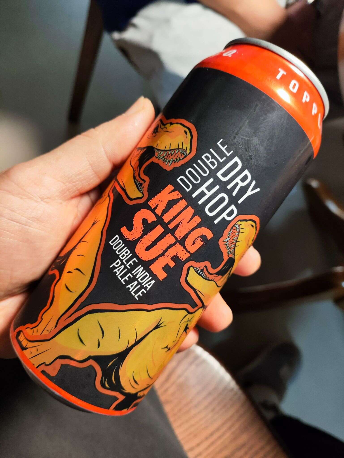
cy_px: 229
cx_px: 172
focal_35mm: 25
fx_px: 331
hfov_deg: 54.9
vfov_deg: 69.4
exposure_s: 1/33.3
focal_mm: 4.71
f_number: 1.79
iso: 216
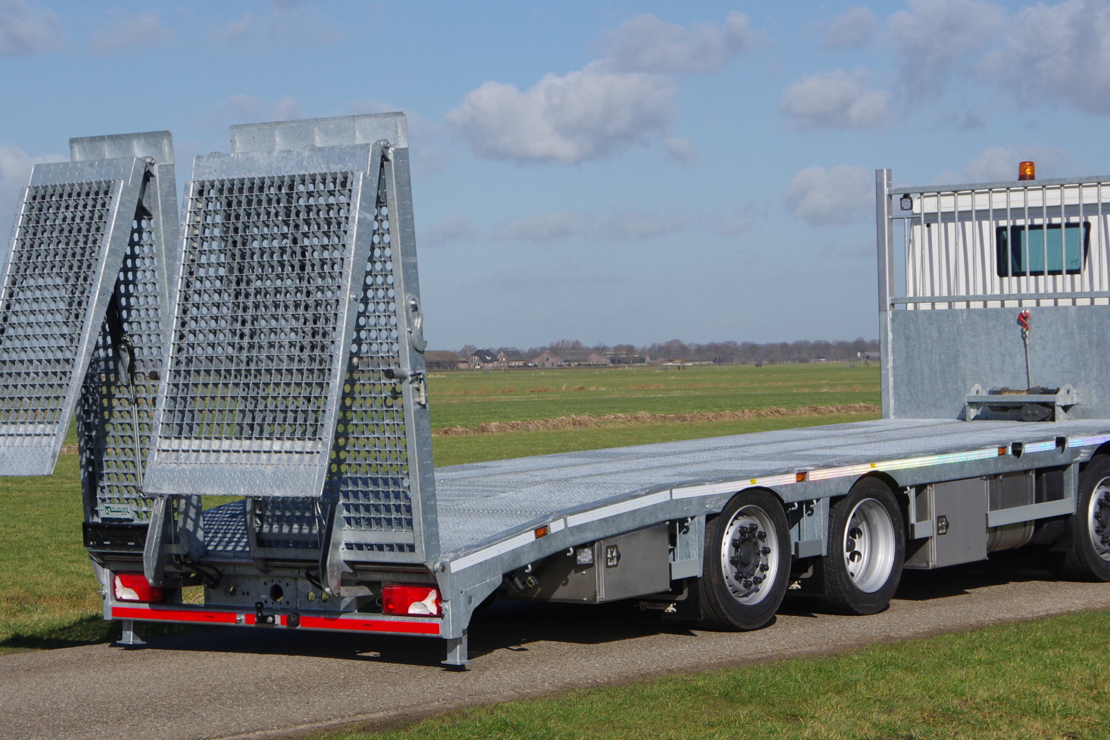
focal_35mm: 104
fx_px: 3207
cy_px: 420
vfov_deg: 13.2
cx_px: 469
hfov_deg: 19.6
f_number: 7.1
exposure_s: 1/800
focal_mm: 48
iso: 200
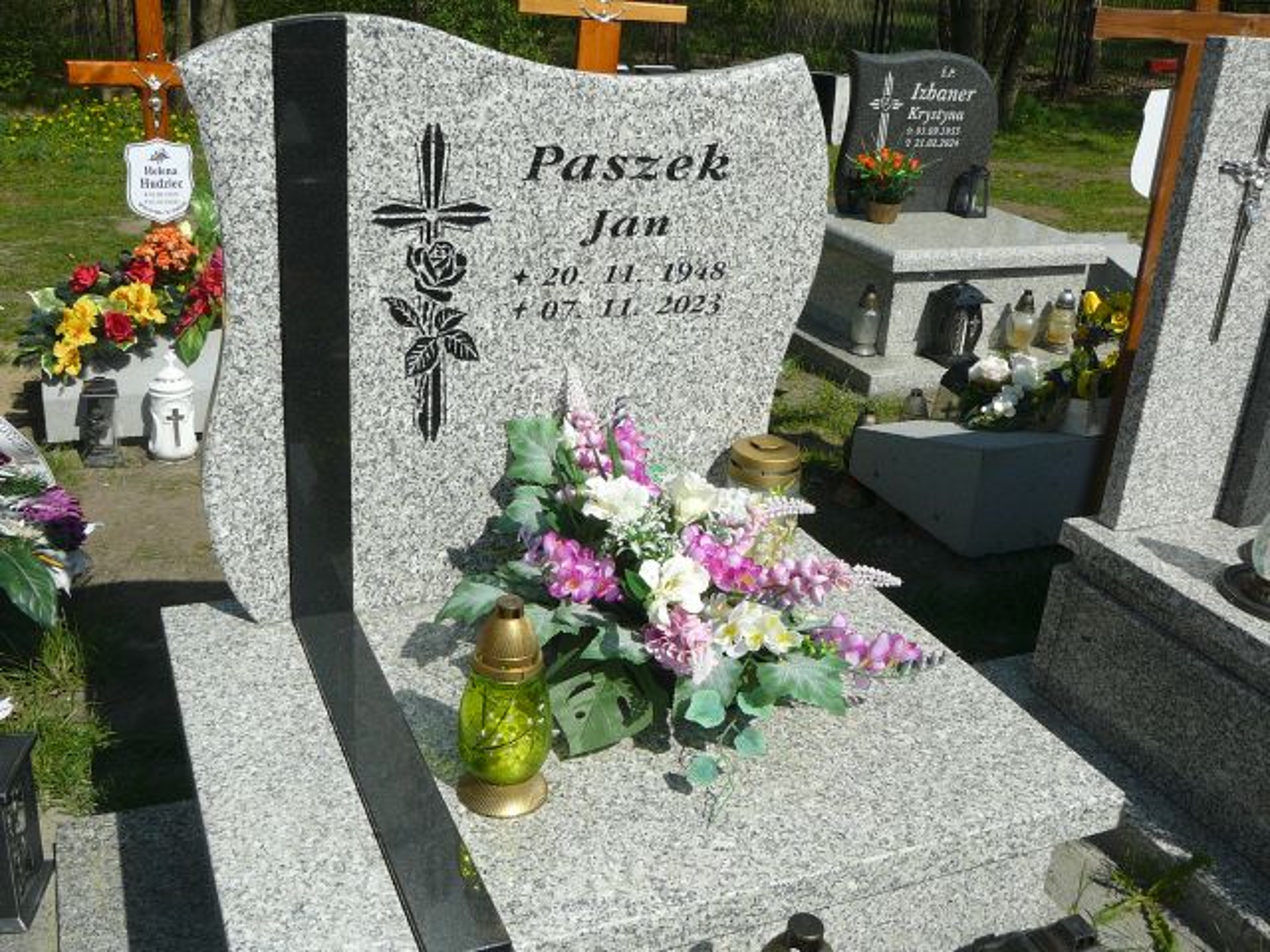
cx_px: 635
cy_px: 476
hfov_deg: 52.6
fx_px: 1284
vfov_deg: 40.7
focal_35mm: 35
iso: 80
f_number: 5
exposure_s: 1/800
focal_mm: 5.2
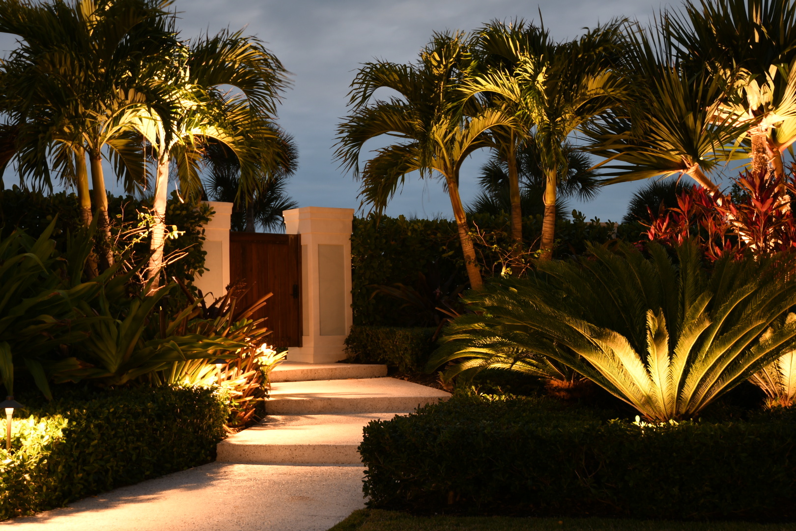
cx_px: 398
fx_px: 1150
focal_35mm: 52
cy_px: 266
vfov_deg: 26.0
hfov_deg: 38.2
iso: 100
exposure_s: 4
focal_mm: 35
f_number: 4
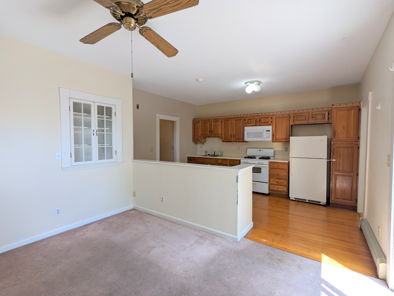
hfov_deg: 94.4
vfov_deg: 78.2
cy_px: 148
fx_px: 182
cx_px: 197
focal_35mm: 16
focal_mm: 2.35
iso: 50
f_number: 2.2
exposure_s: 1/96
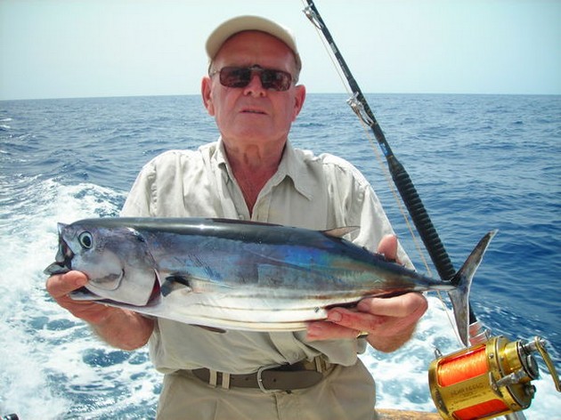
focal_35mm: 38
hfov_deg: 49.0
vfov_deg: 37.7
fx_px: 616
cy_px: 210
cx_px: 280
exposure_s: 1/160
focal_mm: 6.3
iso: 50
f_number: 6.4
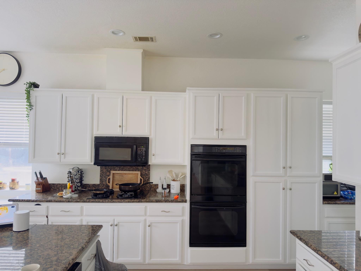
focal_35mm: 24
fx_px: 250
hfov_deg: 71.6
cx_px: 180
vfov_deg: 56.8
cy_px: 136
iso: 200
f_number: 1.78
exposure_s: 1/60
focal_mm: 6.76
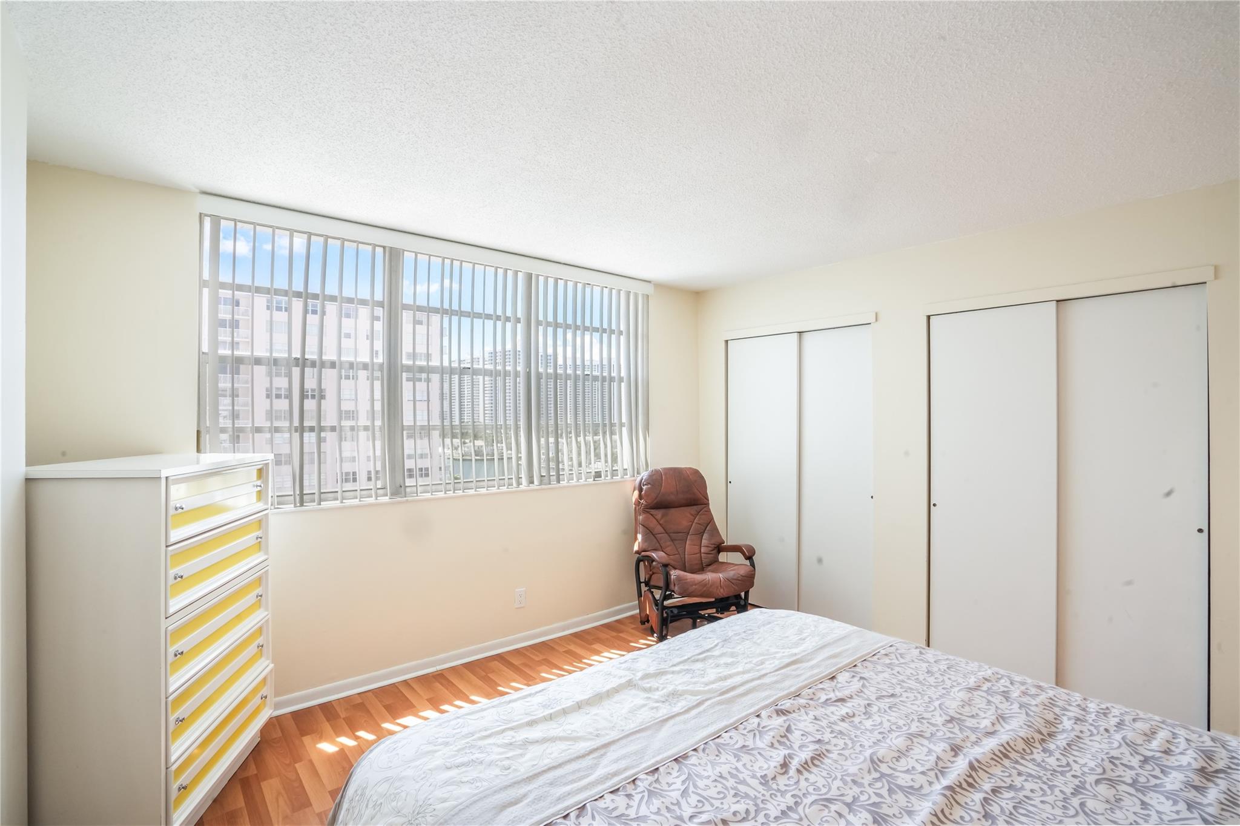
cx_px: 620
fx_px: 551
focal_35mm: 16
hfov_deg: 96.7
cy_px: 413
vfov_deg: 73.7
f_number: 16
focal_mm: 16
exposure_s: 1/30
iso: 1600
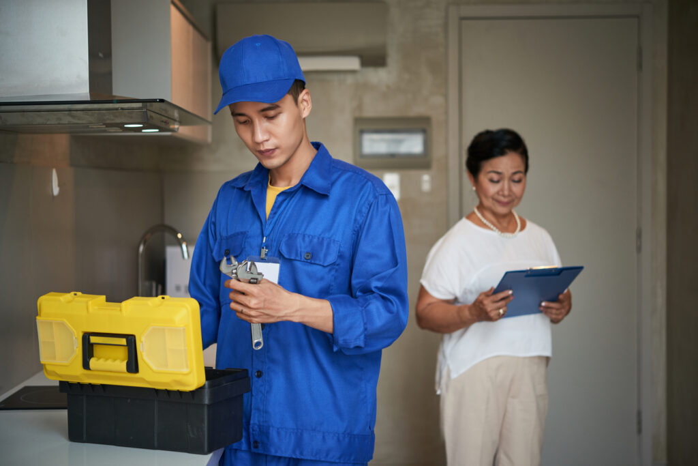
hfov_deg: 33.4
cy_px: 233
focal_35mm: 60
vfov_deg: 22.6
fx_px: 1163
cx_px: 349
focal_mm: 60
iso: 400
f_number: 2.8
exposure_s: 1/180
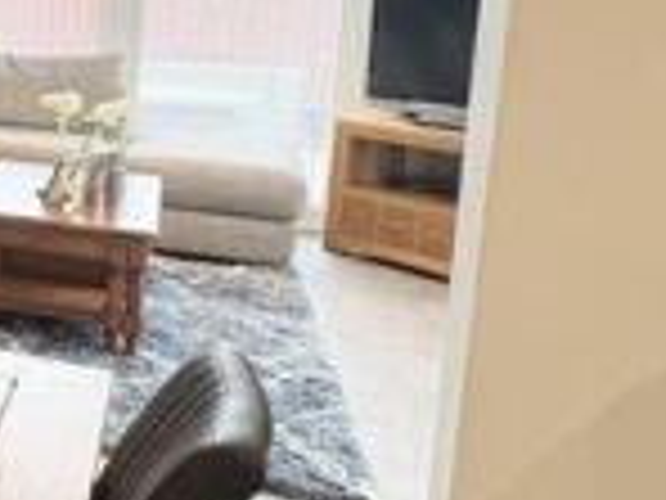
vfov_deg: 25.9
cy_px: 79
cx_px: -506
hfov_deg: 22.4
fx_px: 1058
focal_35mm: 55
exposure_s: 1/50
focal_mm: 2.22
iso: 200
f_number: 2.2
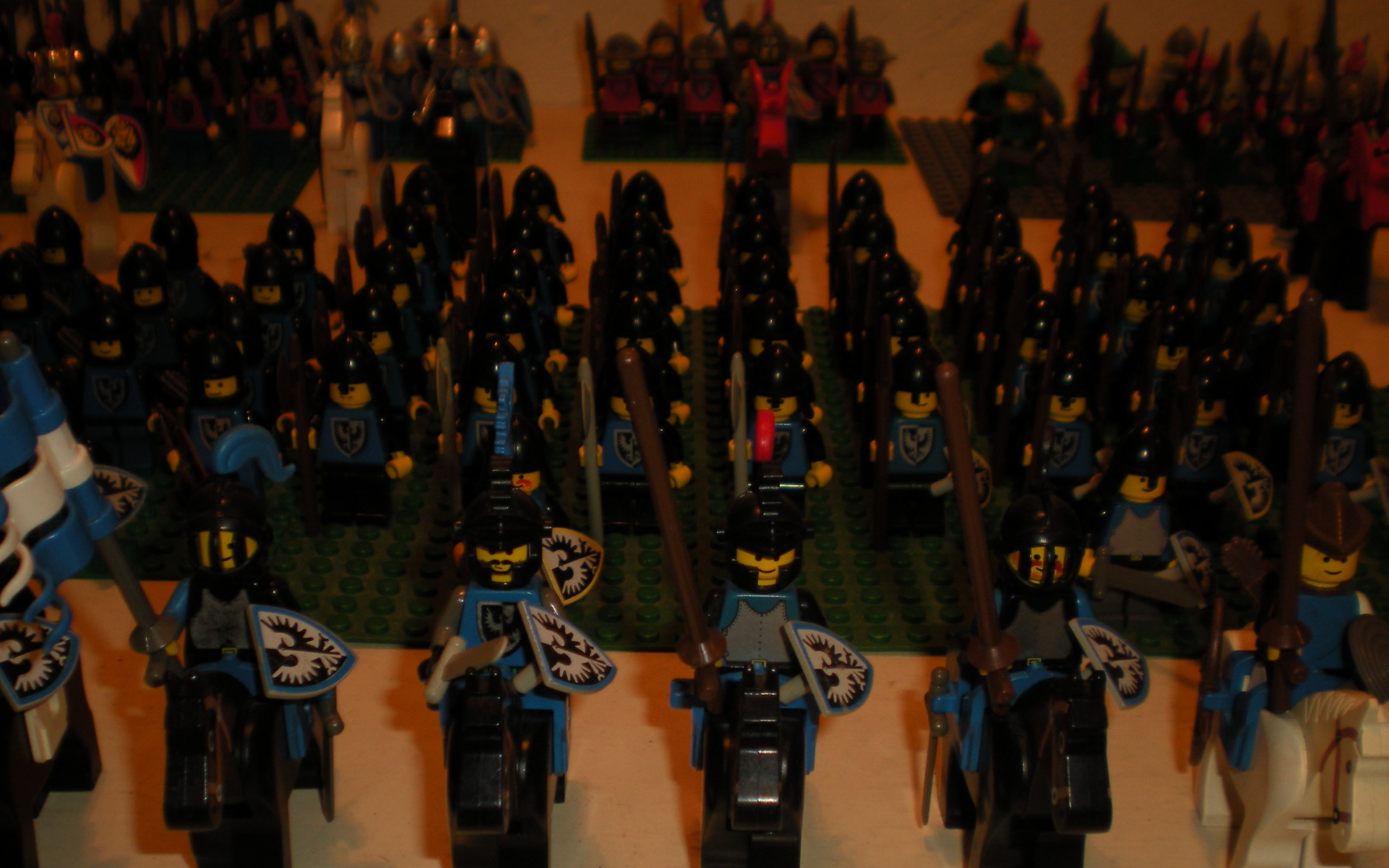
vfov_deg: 29.1
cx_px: 664
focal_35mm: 44
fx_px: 1666
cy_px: 524
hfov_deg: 45.3
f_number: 3.1
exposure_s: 1/30
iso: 64
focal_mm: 6.3
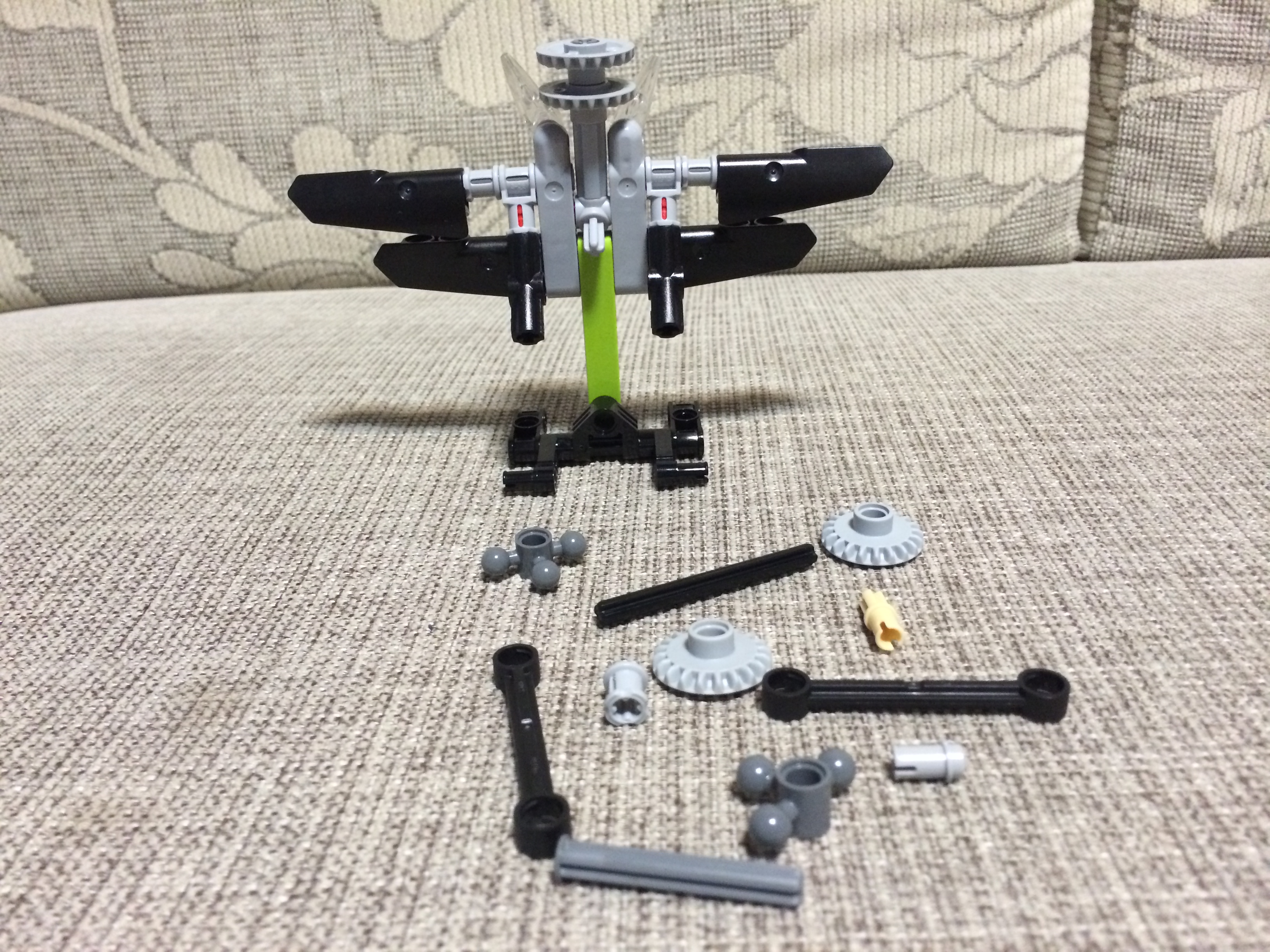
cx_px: 635
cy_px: 476
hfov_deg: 60.0
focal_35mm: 30
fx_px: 1101
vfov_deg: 46.8
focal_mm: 4.12
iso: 320
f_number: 2.2
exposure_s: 1/17
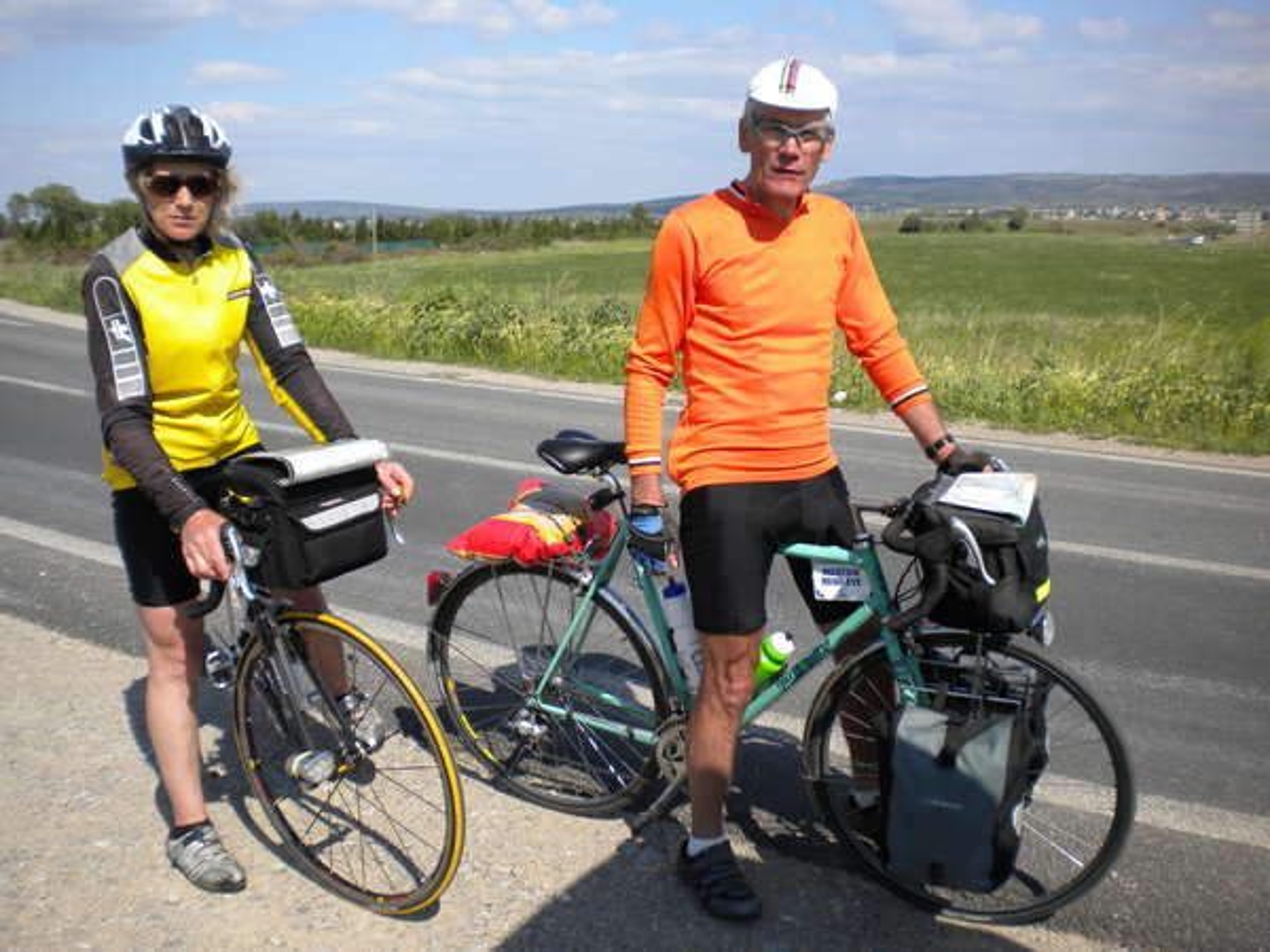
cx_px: 635
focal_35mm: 35
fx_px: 1284
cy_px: 476
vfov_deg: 40.7
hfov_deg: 52.6
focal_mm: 6.3
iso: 80
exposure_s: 1/667
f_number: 4.6
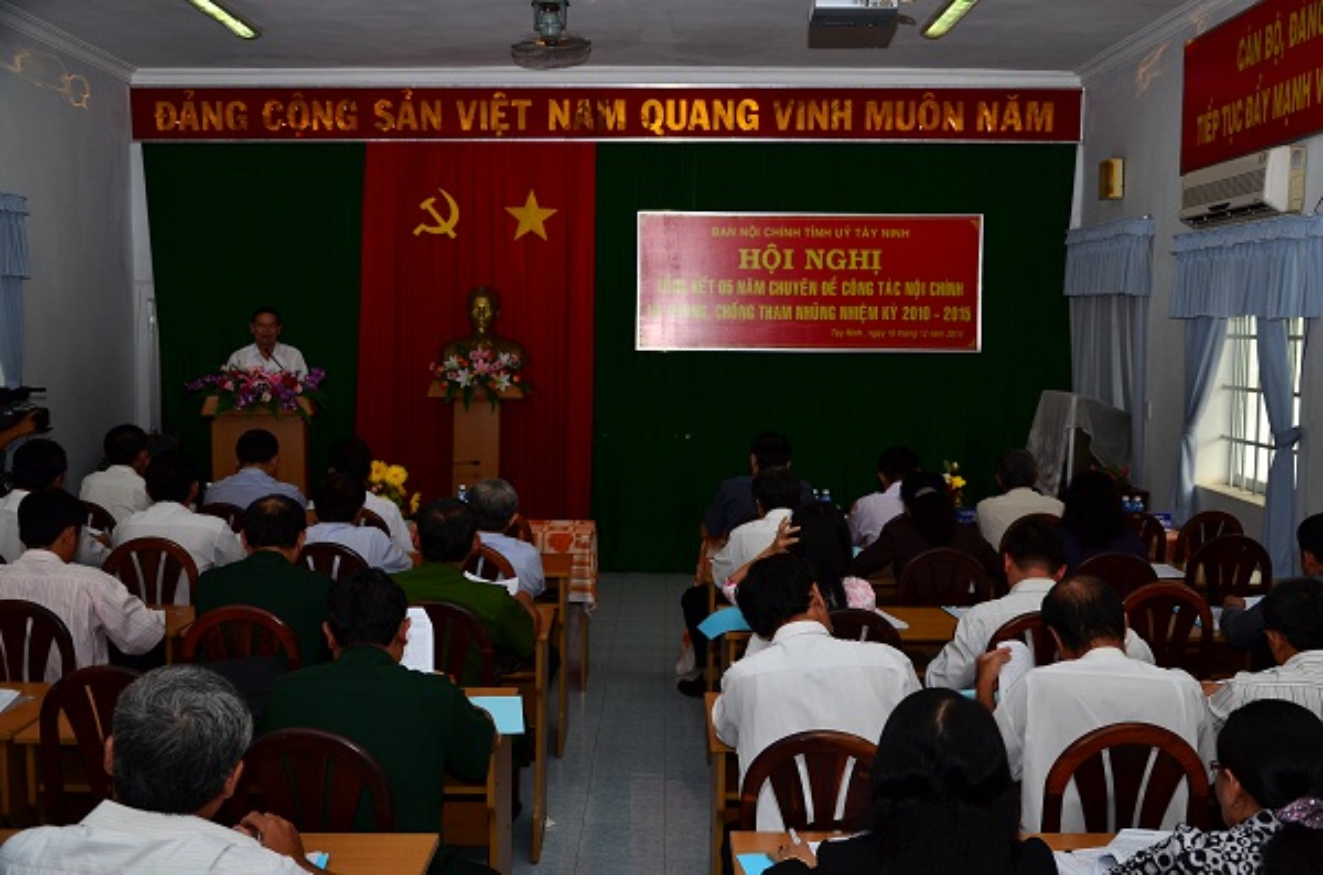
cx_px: 662
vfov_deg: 36.7
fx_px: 1320
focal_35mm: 36
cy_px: 438
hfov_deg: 53.2
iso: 125
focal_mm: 24
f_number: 4
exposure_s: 1/160
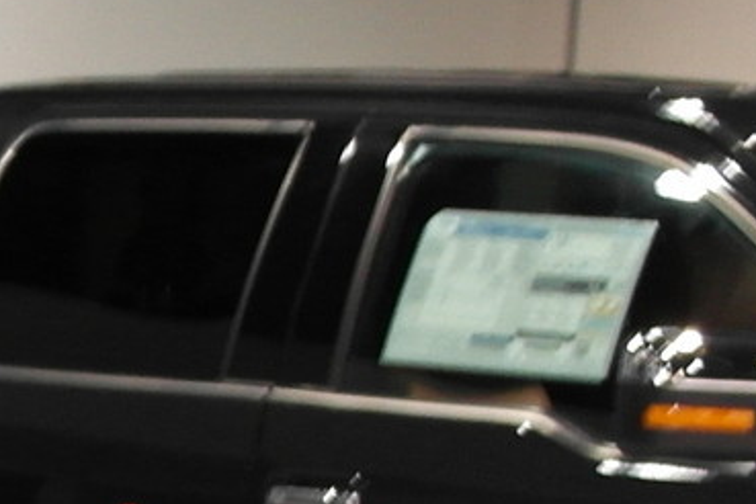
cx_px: -1112
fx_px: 4263
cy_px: 925
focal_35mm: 203
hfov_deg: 9.0
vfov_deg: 6.6
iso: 400
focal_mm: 20
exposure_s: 1/20
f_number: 3.5
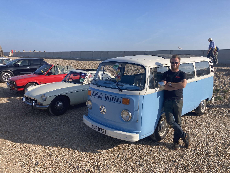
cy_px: 86
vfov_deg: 49.7
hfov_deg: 63.4
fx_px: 186
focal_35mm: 28
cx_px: 115
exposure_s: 1/2183
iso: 20
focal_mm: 3.99
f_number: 1.8
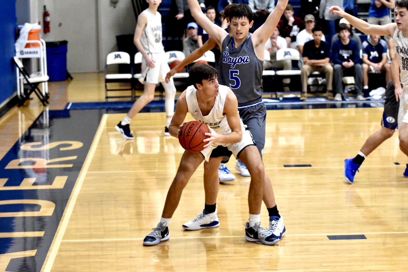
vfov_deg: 11.7
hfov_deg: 17.5
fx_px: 1326
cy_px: 136
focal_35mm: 117
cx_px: 204
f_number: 2.8
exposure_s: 1/800
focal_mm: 78
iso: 6400
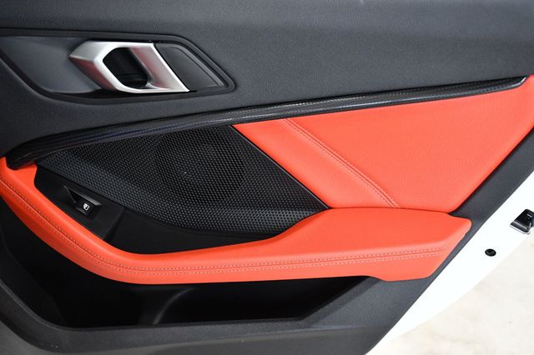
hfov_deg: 30.1
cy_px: 178
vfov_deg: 20.3
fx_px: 993
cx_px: 267
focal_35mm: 67
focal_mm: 45
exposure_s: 1/160
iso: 2500
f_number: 6.3
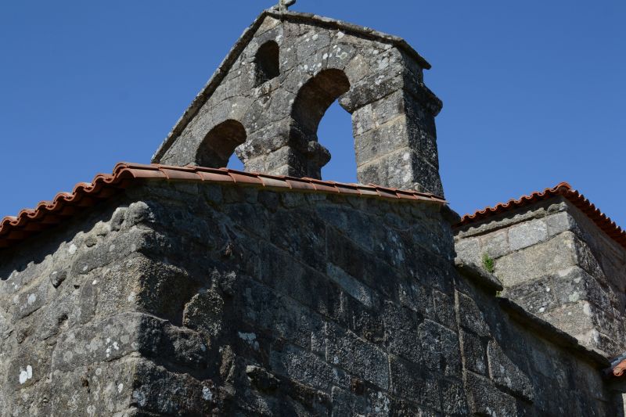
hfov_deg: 37.9
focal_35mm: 52
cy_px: 208
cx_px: 313
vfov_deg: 25.7
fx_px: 913
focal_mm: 35
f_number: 8
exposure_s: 1/320
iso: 100
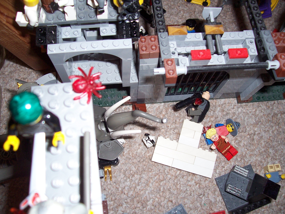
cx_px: 142
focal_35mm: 34
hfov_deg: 54.0
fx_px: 280
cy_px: 107
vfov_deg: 41.8
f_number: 2.7
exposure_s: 1/60
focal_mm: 5.6
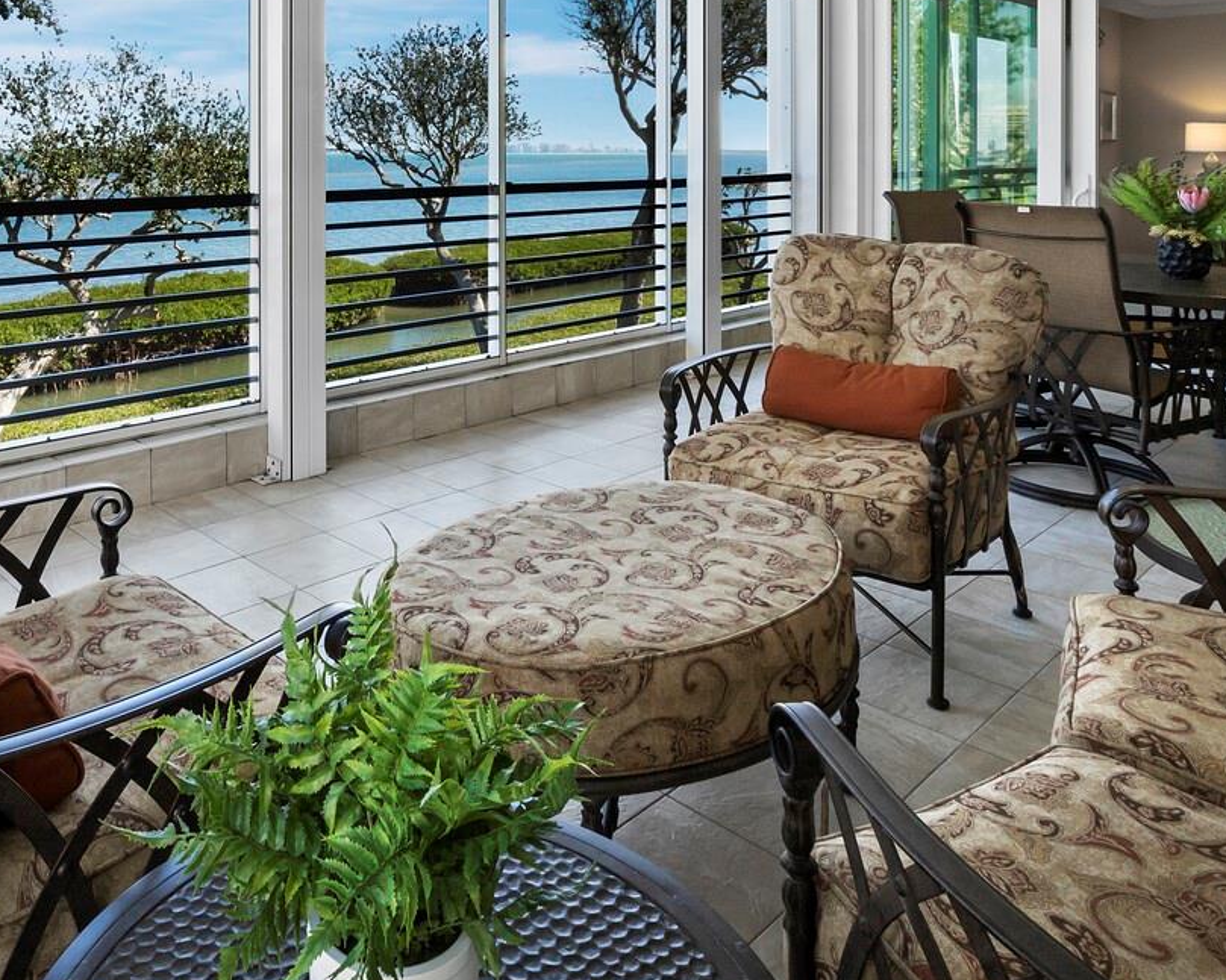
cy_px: 112
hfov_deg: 62.3
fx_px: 980
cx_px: 396
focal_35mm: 27
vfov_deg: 48.1
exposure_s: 1/20
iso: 400
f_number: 11
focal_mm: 7
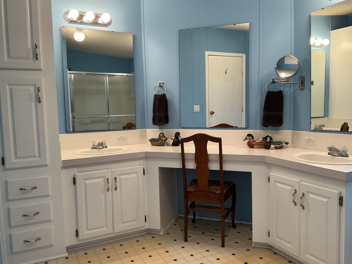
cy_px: 132
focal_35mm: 29
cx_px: 176
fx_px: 295
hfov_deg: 61.7
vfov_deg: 48.2
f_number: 1.8
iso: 80
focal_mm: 3
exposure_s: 1/60
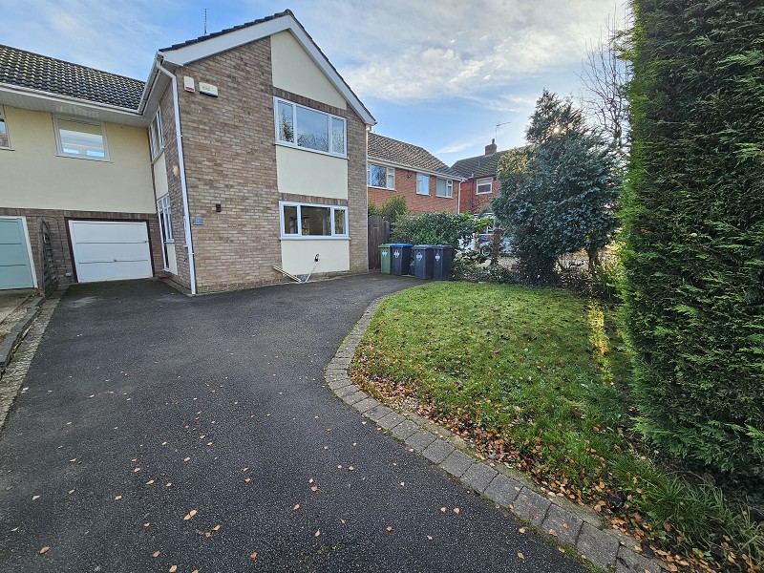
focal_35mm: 13
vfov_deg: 89.9
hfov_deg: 106.2
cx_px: 382
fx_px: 287
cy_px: 286
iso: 50
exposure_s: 1/353
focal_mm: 2.2
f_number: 2.2
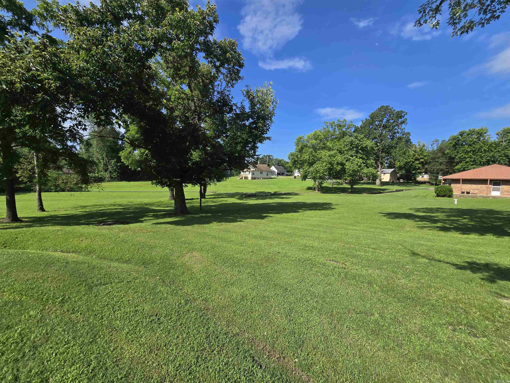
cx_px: 255
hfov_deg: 106.2
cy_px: 192
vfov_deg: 89.9
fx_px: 192
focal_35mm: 13
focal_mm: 2.2
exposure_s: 1/1889
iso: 50
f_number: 2.2
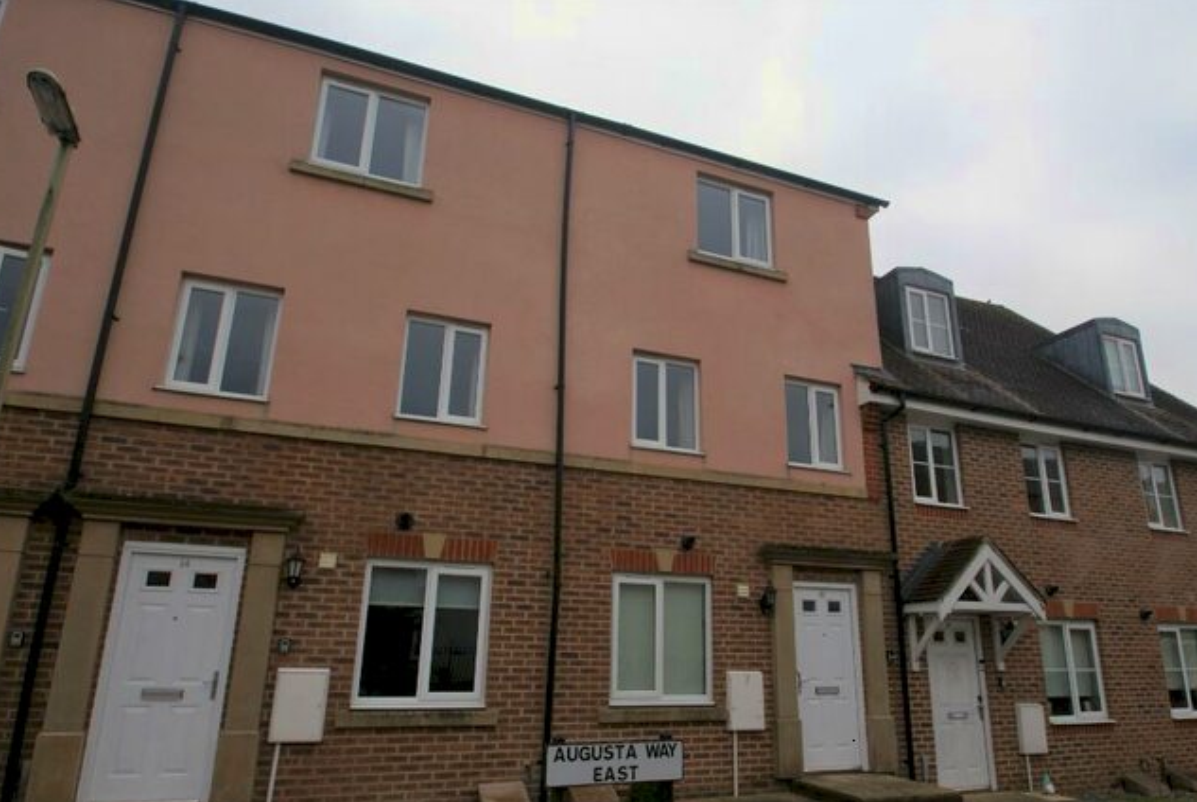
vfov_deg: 58.3
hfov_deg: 79.6
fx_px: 718
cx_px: 637
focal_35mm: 22
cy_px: 440
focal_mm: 13
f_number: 10
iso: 100
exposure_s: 1/100
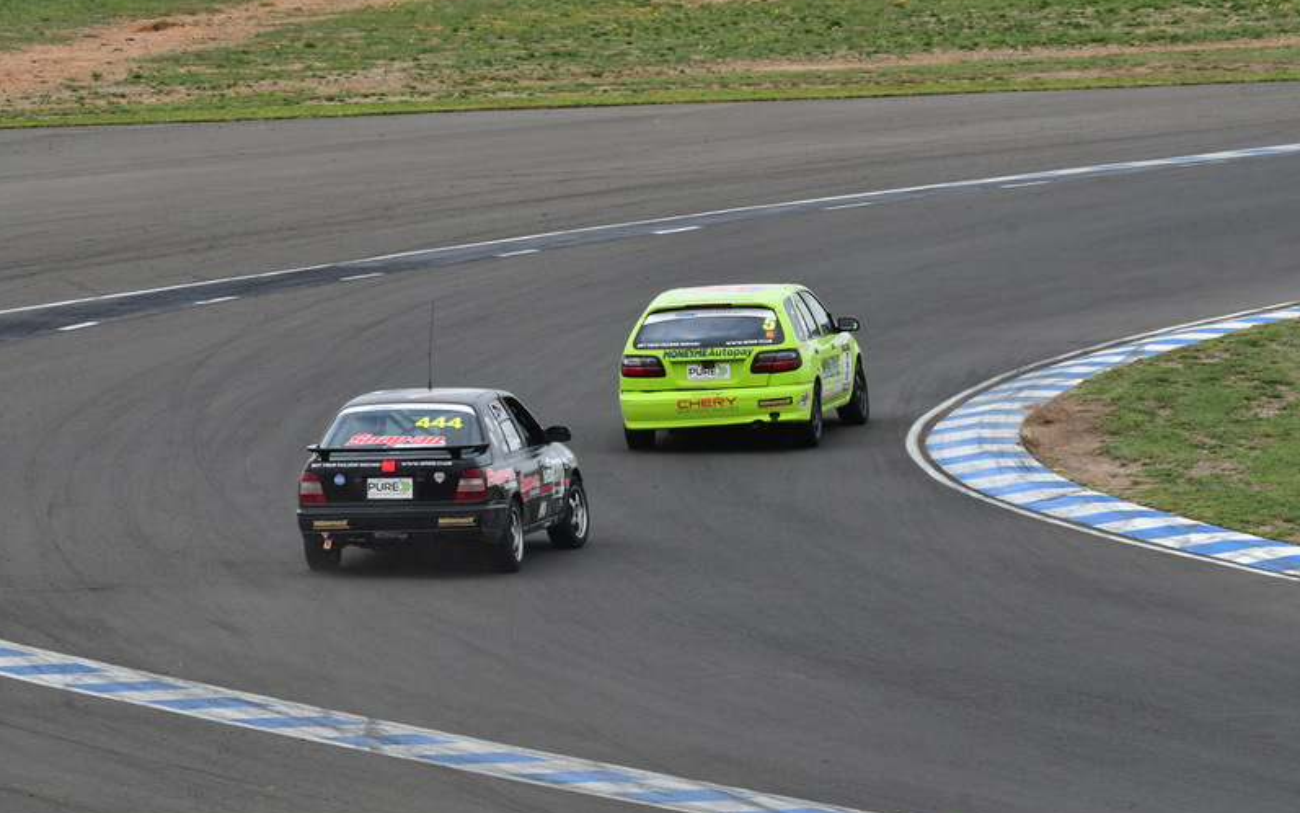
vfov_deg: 3.1
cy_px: 410
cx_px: 649
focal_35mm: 430
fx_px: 15233
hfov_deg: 4.9
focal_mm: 280
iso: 500
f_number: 11
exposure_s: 1/640
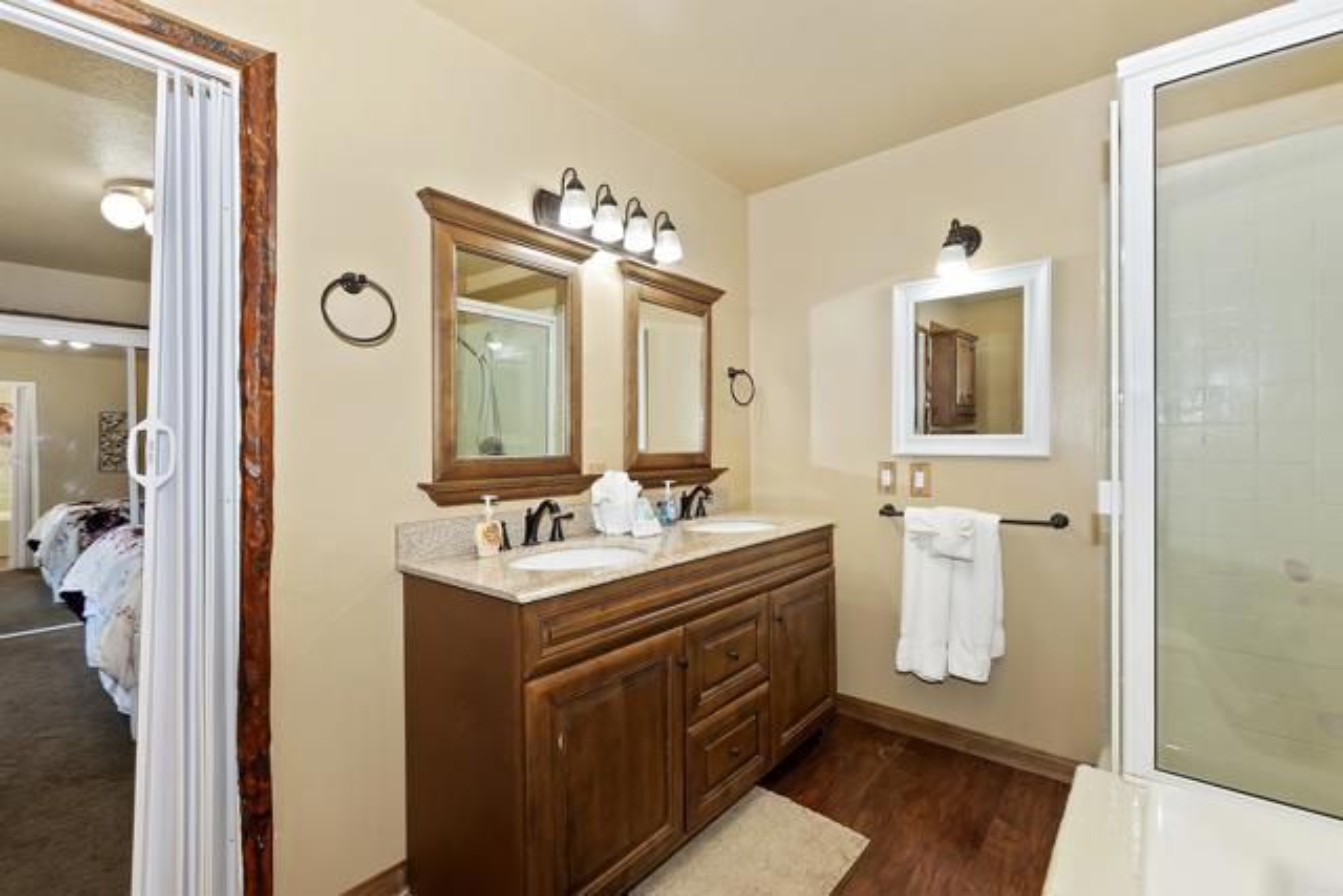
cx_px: 672
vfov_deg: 77.4
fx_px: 560
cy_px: 448
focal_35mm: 15
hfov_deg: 100.4
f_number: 8
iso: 400
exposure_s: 1/30
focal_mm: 10
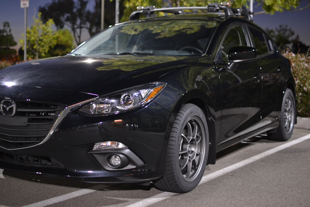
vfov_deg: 25.8
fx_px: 452
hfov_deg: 37.9
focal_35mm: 52
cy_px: 104
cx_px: 155
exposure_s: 1/20
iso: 1600
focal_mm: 35
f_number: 1.8
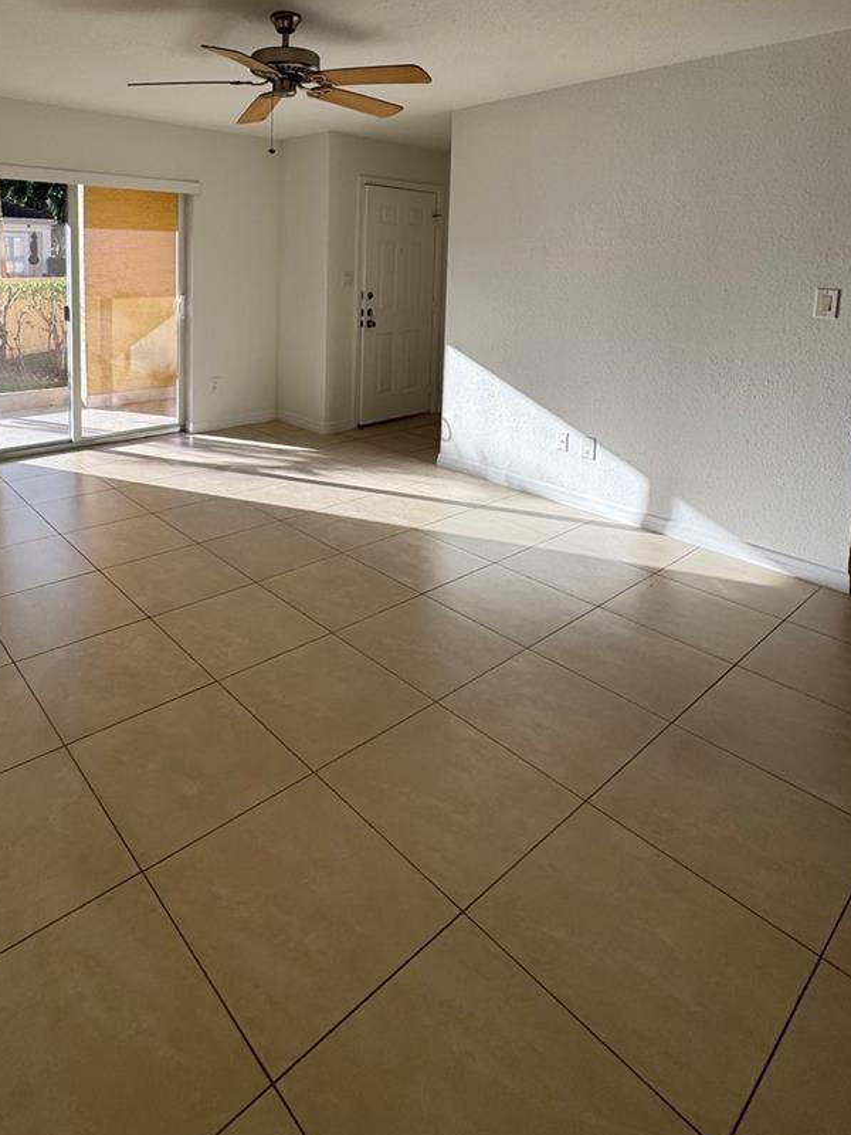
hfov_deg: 62.2
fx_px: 688
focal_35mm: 21
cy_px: 328
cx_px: 299
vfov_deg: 75.0
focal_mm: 2.22
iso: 40
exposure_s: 1/222
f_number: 2.2
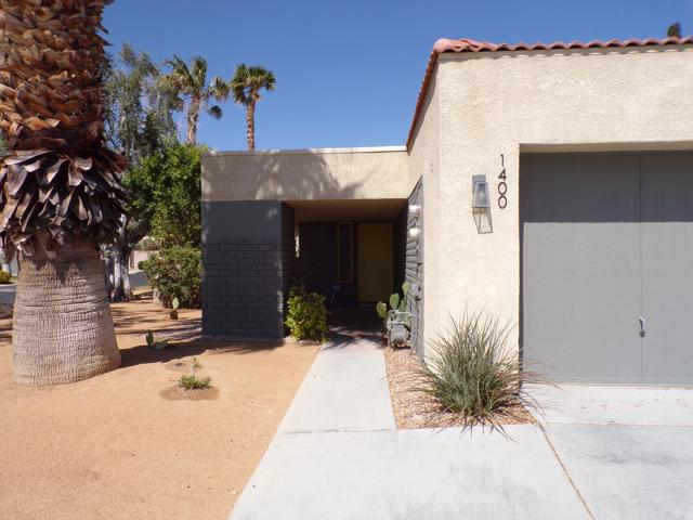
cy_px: 260
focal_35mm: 24
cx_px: 346
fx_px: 480
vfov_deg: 56.8
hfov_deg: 71.6
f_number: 5.8
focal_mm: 4.3
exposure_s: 1/450
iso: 80
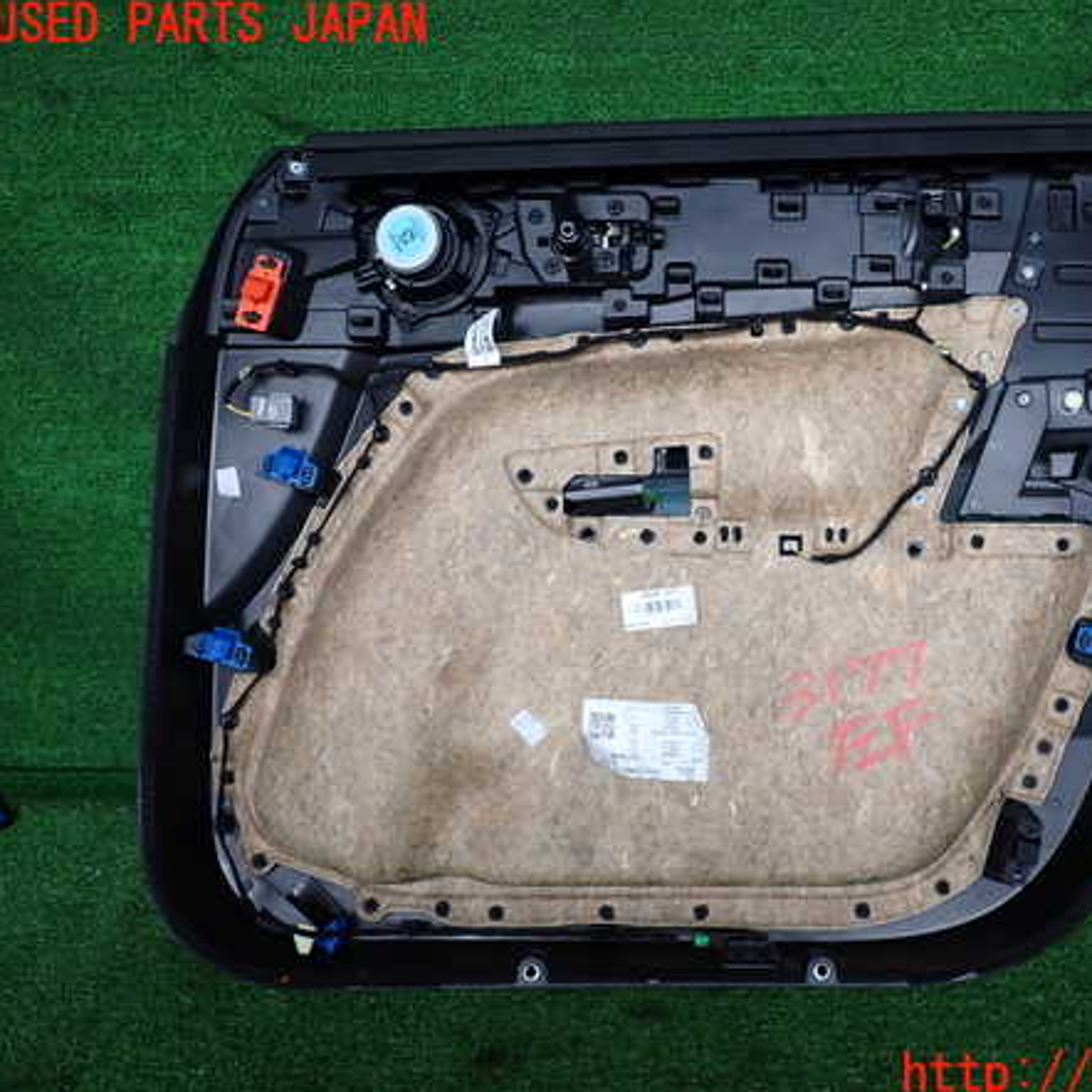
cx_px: 719
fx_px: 1071
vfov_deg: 54.0
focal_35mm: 30
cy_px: 551
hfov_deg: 53.1
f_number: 2.8
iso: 100
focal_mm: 4.5
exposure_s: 1/125
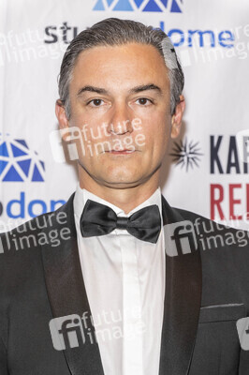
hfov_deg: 14.1
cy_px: 188
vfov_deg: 21.0
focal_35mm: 97
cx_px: 124
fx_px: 1008
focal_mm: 97
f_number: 5.6
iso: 800
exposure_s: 1/200
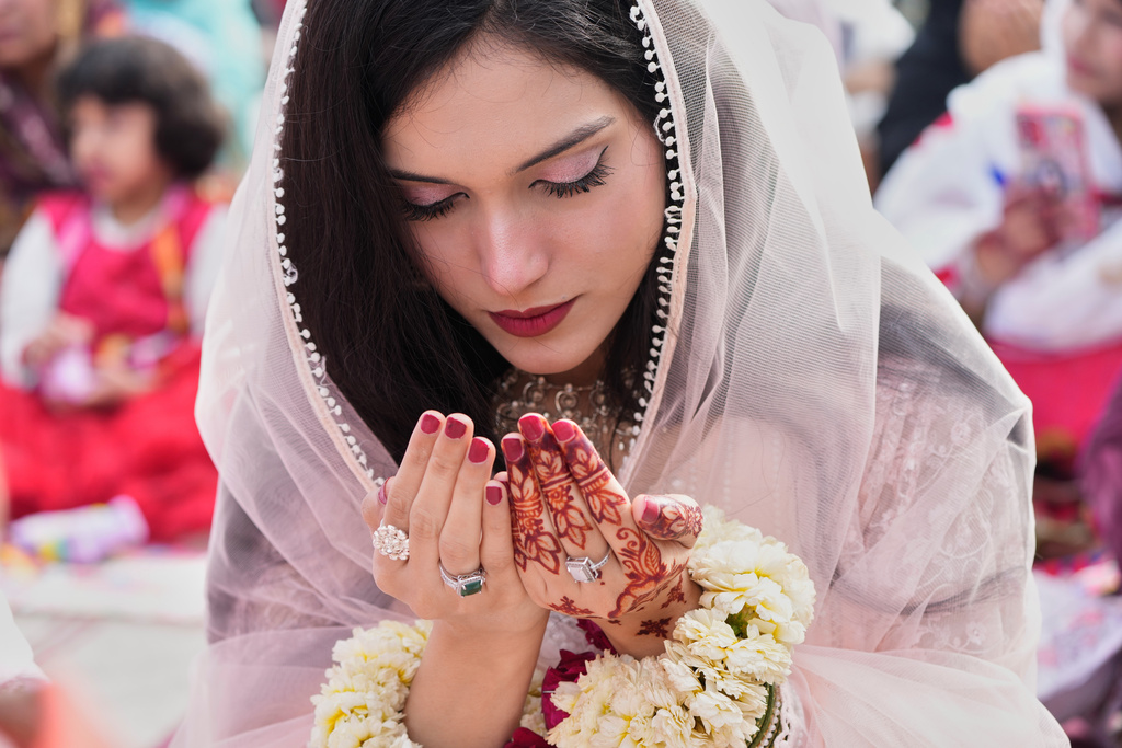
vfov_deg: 13.7
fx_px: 3117
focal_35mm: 100
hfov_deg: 20.4
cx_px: 561
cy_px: 374
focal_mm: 100
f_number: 5.6
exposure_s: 1/320
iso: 400
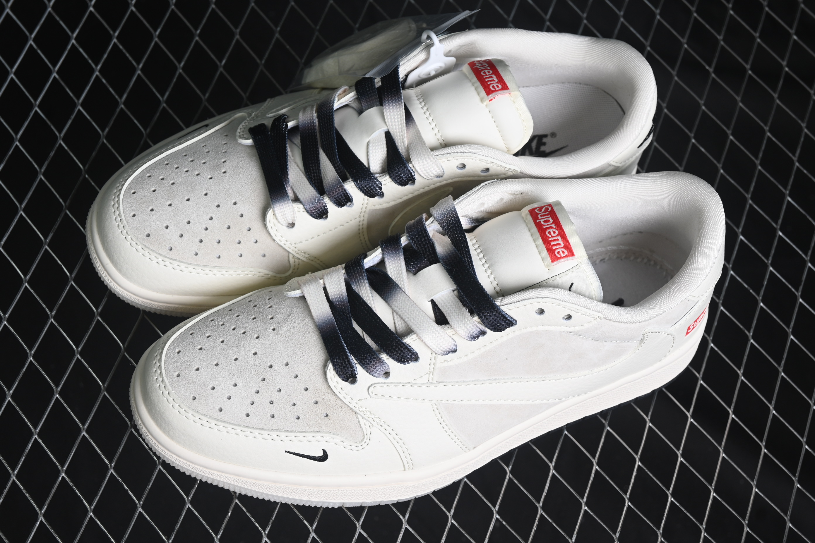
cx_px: 408
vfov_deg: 18.2
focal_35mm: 75
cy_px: 272
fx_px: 1698
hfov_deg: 27.0
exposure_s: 1/60
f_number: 7.1
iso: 160
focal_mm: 50
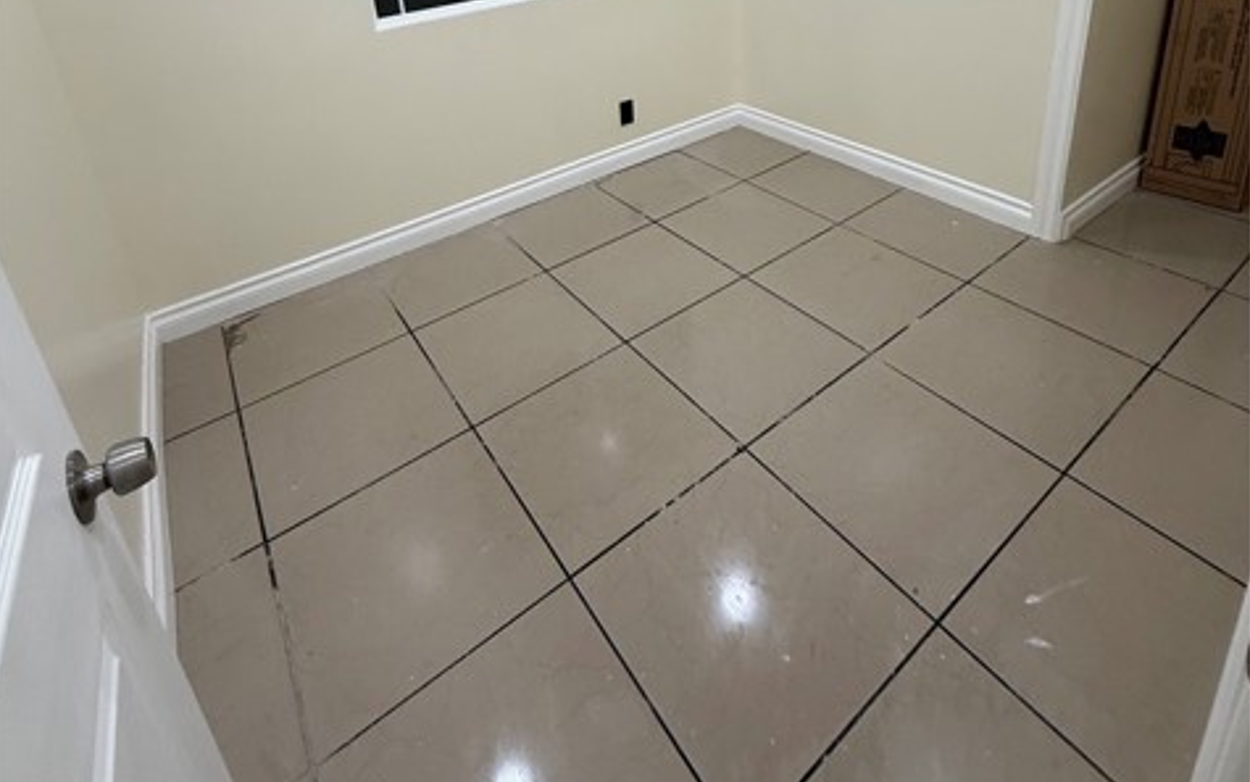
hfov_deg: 85.1
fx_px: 681
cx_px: 621
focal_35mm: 20
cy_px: 92
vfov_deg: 53.0
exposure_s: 1/120
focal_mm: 2.22
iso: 200
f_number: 2.2
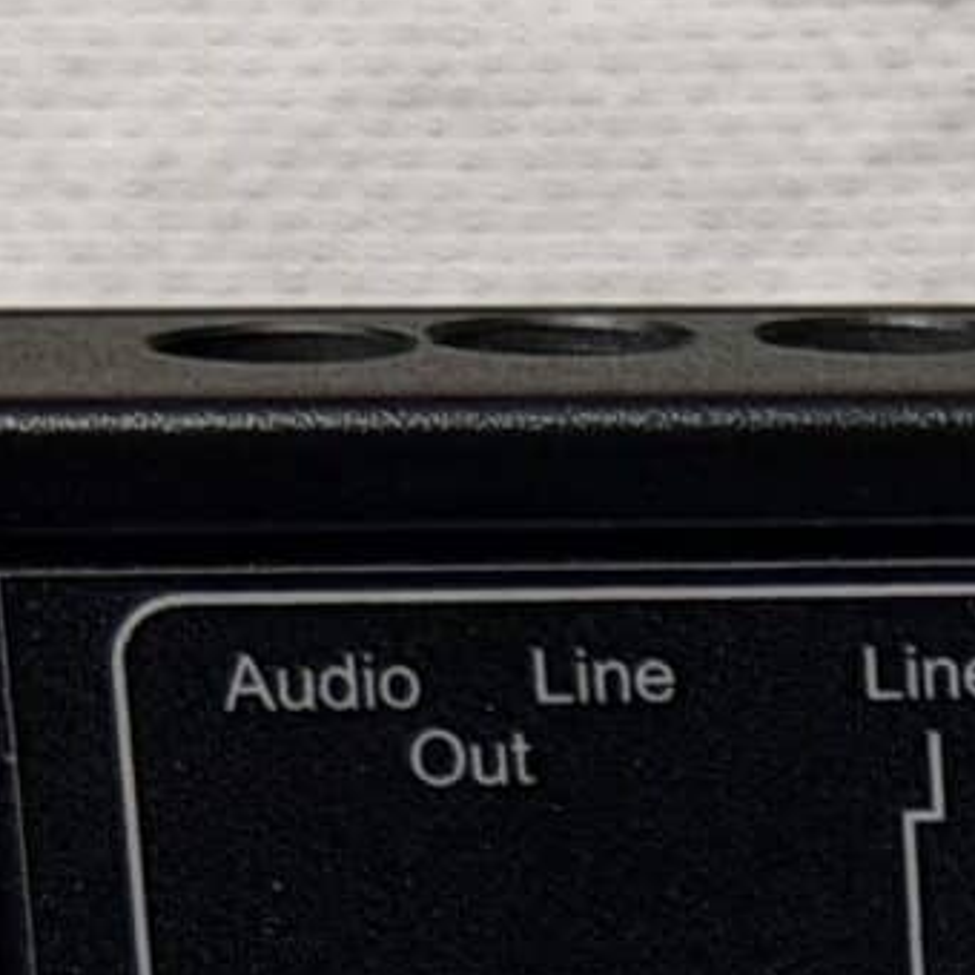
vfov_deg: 5.3
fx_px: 10165
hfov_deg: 5.1
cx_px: 3324
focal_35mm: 319
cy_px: 2638
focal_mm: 6.76
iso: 100
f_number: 1.78
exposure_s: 1/60
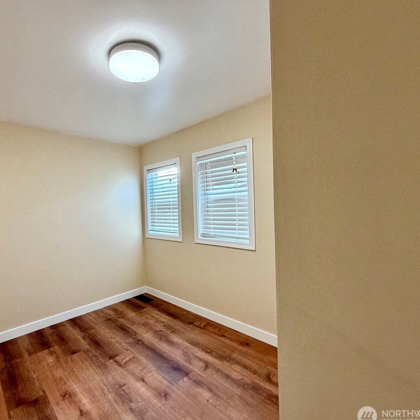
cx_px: 163
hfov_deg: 82.7
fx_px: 233
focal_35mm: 17
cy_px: 214
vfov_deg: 84.0
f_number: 2.2
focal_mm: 2.22
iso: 320
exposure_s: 1/120
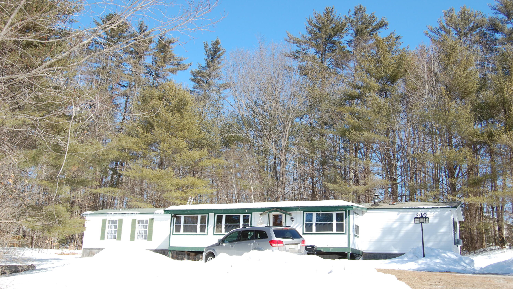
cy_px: 138
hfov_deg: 49.4
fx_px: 558
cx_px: 255
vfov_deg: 29.0
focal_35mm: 41
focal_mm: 26
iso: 200
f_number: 9
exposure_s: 1/320
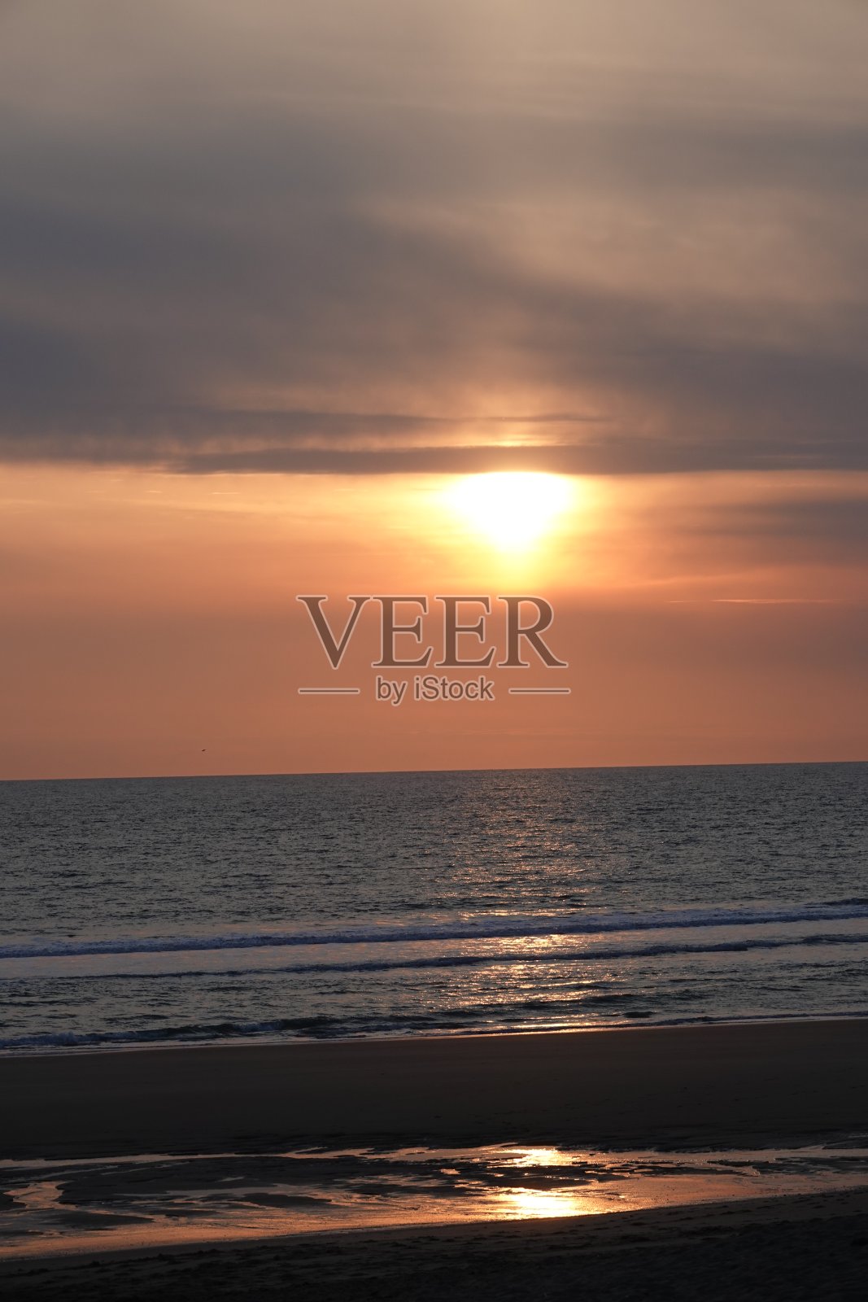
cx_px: 434
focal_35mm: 135
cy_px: 651
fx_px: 4881
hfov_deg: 10.2
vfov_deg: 15.2
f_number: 4
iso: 100
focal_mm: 49.51
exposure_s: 1/250
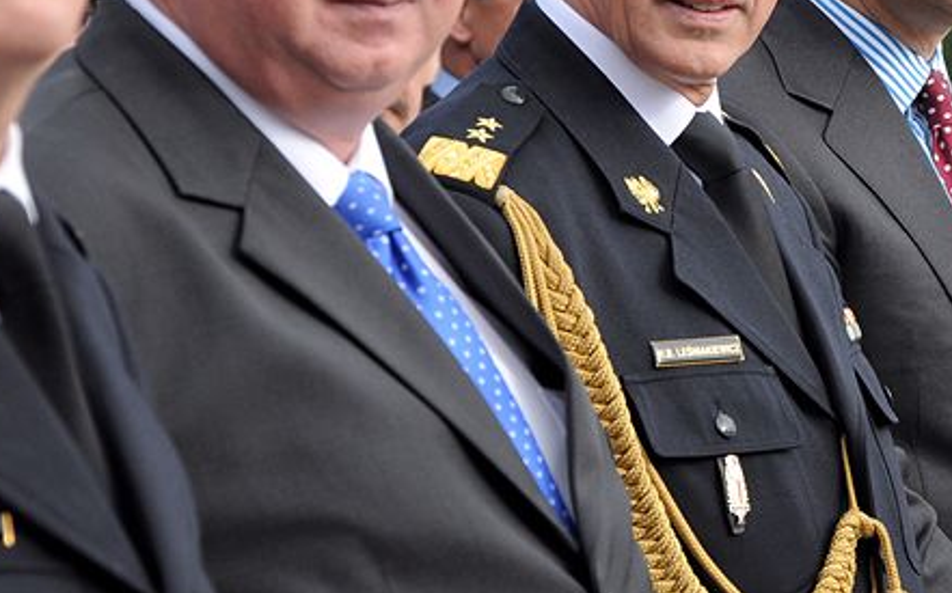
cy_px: 184
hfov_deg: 9.5
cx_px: 781
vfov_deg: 5.9
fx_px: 5730
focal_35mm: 221
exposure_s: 1/640
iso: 500
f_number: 6.3
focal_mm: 75
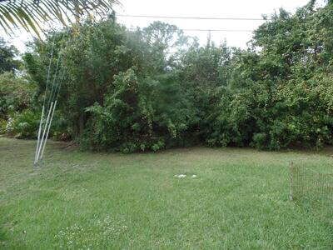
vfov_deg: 58.9
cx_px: 166
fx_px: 221
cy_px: 125
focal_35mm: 23
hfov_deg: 73.9
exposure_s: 1/250
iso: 80
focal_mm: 4.1
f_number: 3.5
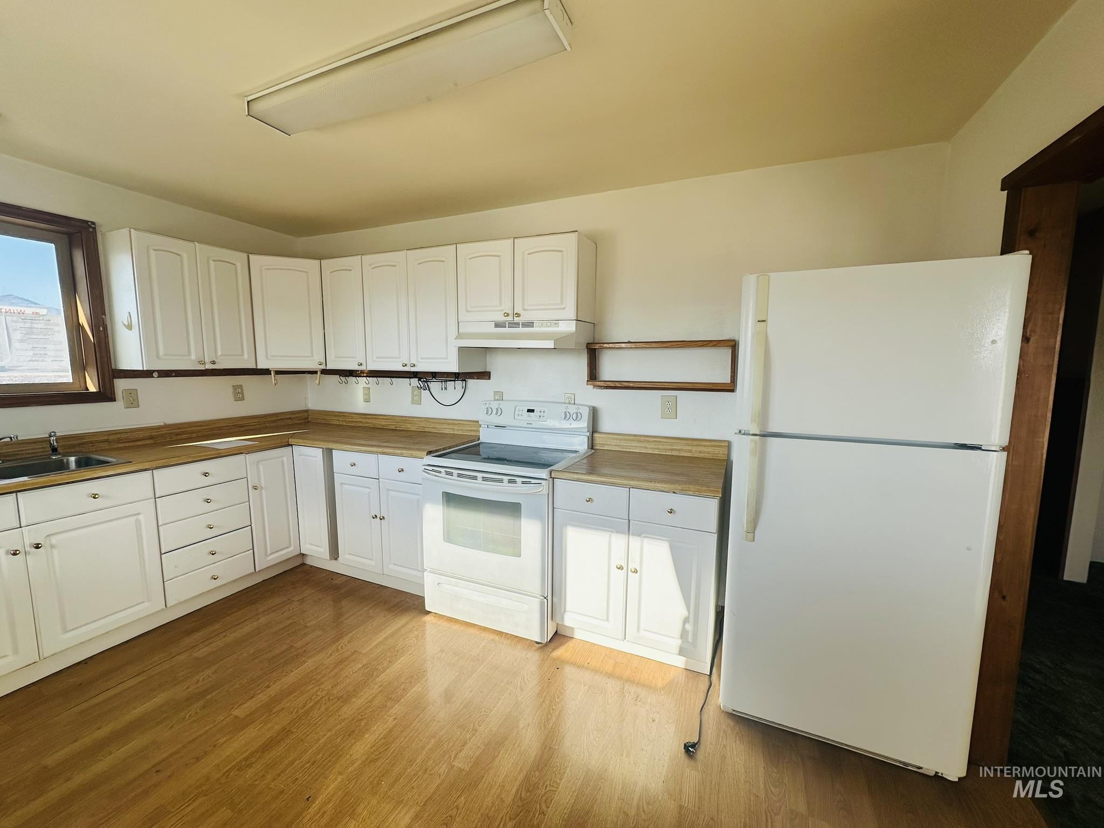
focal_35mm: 14
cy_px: 414
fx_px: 446
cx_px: 552
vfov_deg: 85.7
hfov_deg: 102.1
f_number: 2.2
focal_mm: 2.22
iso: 40
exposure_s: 1/425
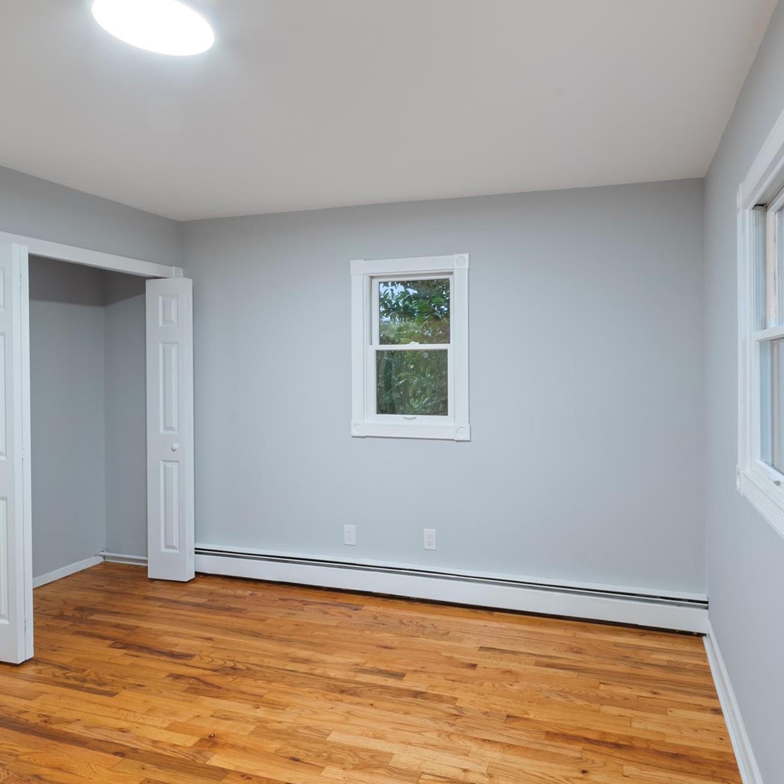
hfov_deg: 74.0
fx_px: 512
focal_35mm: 20
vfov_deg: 74.8
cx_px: 470
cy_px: 393
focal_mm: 10
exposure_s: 5
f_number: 11
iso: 100
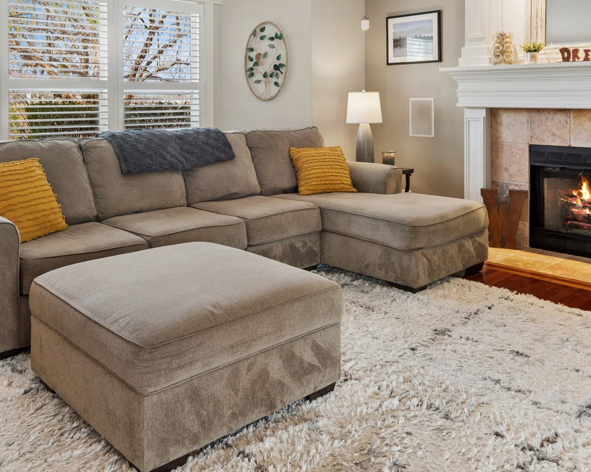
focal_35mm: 32
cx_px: 257
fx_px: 560
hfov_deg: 55.5
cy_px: 118
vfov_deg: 44.3
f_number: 8
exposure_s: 1/13
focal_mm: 12
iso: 320
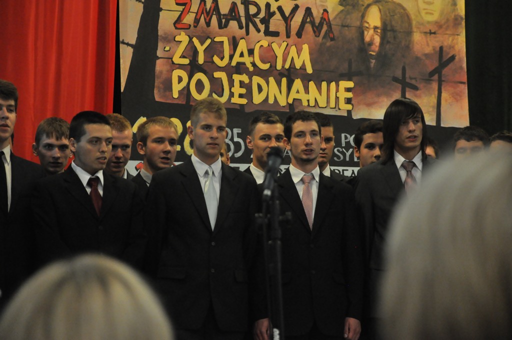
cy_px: 170
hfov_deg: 13.1
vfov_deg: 8.7
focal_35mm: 158
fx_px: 2237
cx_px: 256
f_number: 5.6
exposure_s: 1/20
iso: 2000
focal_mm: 105
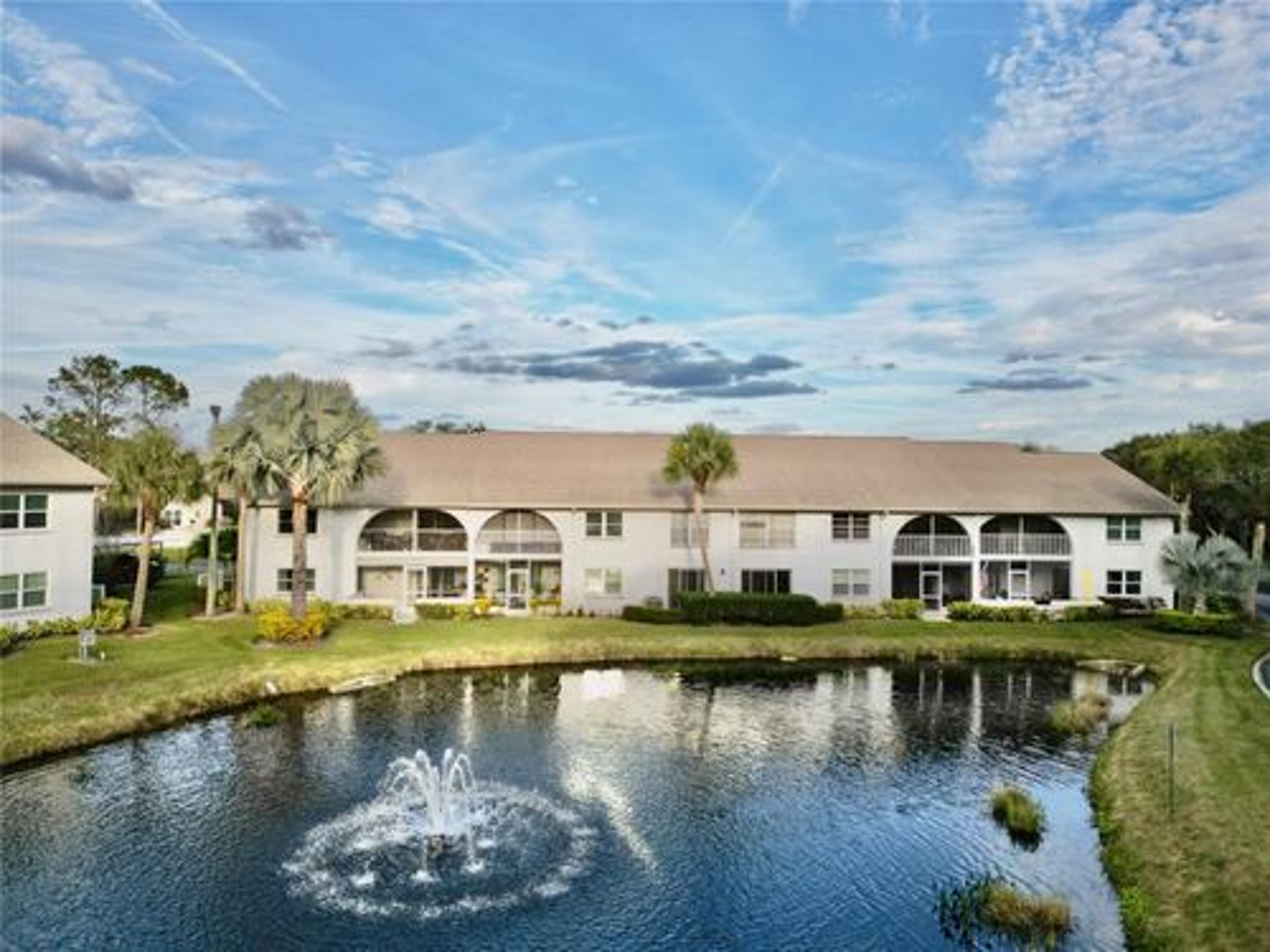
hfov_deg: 71.6
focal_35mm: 24
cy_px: 476
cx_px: 635
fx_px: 881
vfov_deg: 56.8
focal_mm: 6.72
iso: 100
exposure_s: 1/1250
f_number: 1.7
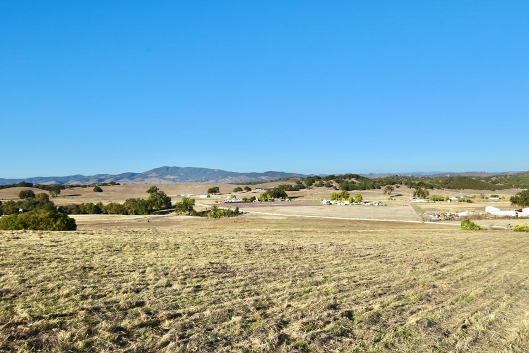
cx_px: 267
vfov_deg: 41.1
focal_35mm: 32
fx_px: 470
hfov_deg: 58.7
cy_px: 178
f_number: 11
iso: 320
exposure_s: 1/500
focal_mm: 20
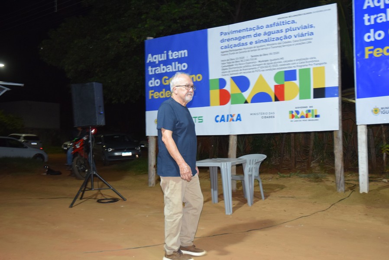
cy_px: 130
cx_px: 194
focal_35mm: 40
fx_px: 438
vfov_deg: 33.1
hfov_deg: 47.9
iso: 1100
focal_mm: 27
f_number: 3.8
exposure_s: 1/60
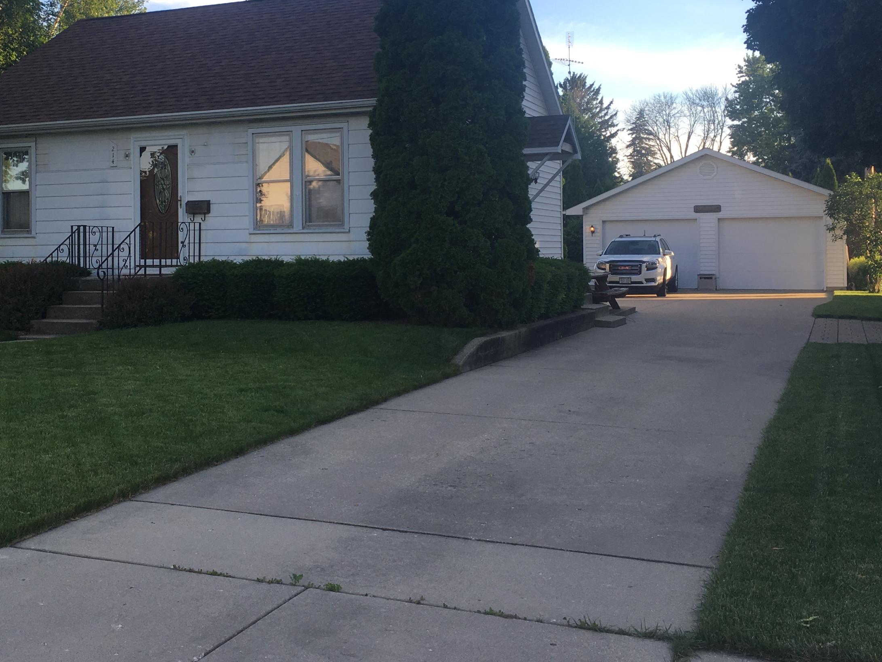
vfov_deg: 35.7
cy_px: 242
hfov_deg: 46.6
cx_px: 367
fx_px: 1019
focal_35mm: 40
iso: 25
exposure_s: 1/313
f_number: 2.2
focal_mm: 4.15
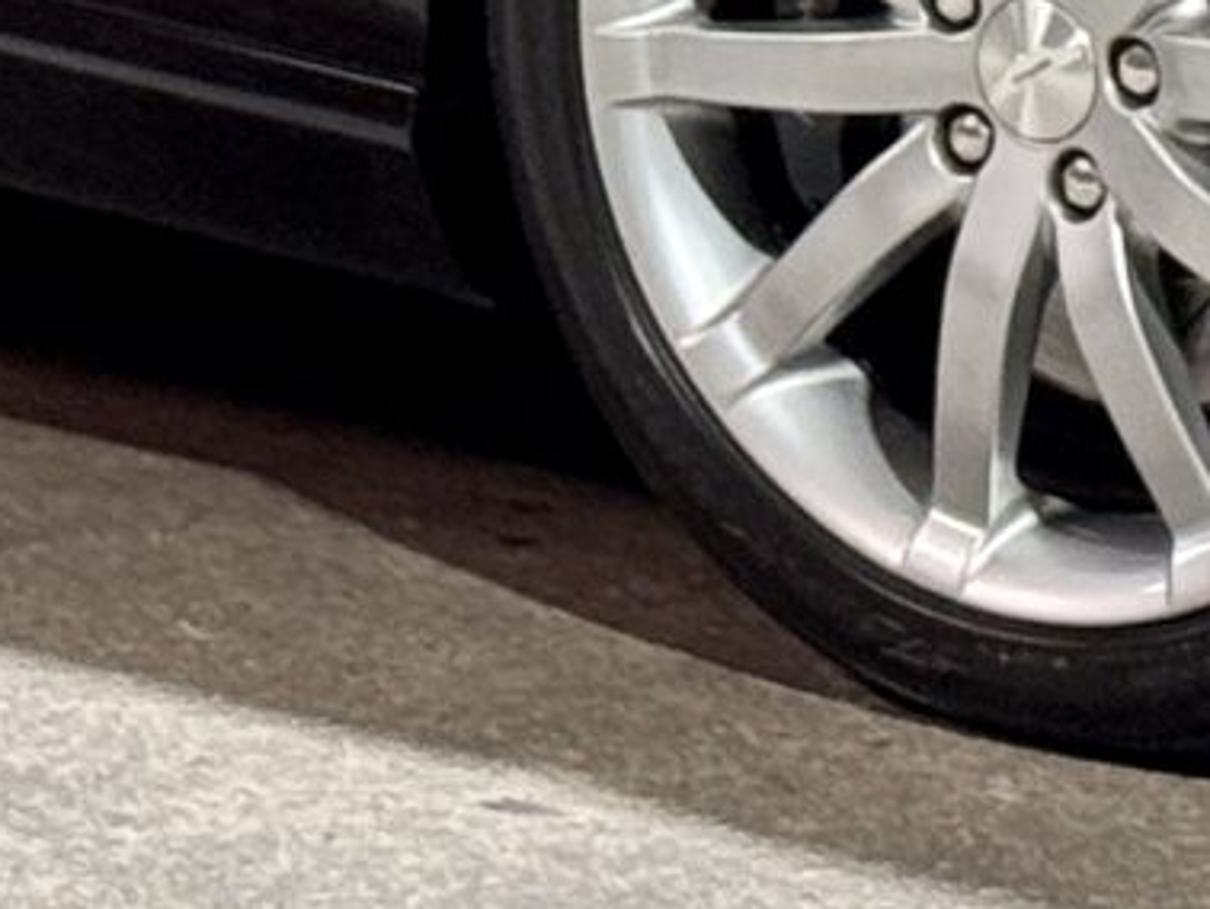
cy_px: -1418
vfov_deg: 4.5
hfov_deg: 6.1
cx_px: 445
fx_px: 11368
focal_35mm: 325
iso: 250
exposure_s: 1/33
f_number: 1.78
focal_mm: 6.76
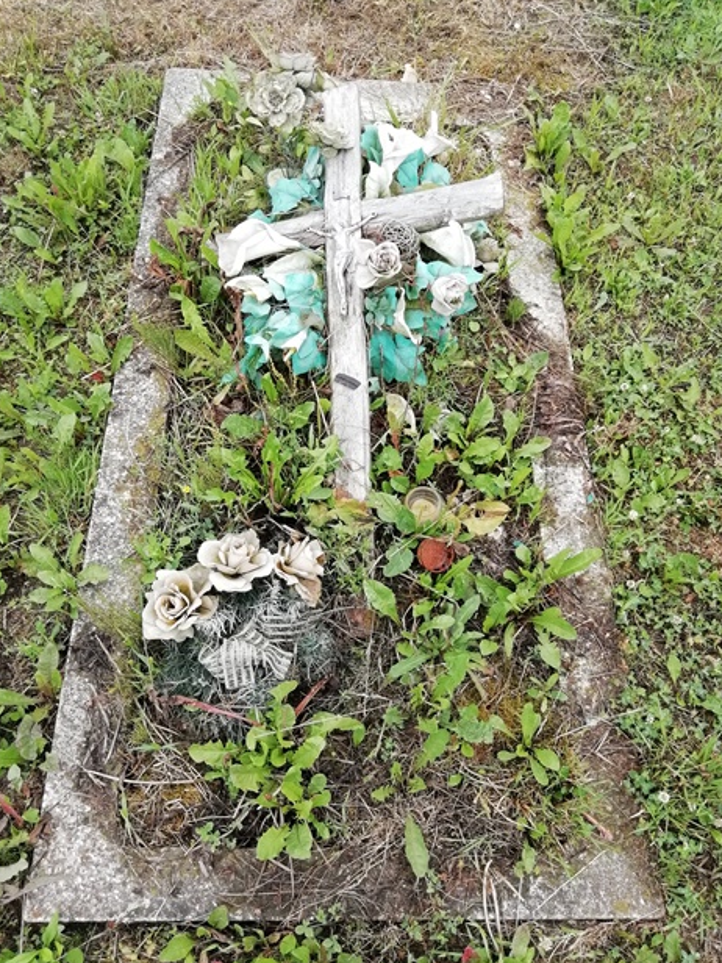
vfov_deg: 65.3
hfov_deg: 51.3
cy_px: 492
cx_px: 352
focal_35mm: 27
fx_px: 751
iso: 50
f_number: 2.2
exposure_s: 1/377
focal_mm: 3.21
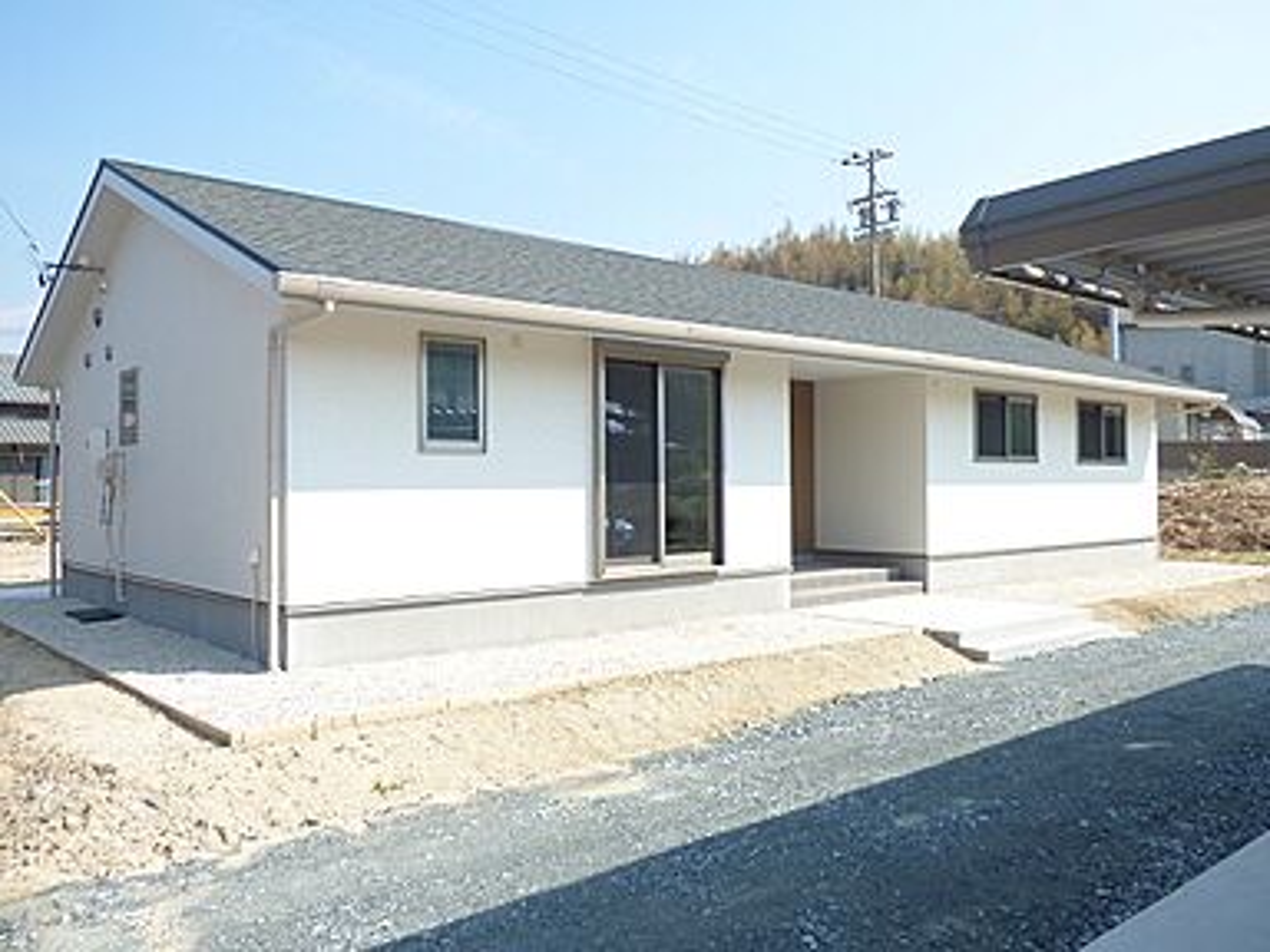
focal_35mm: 28
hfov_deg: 63.4
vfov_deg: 49.7
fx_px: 1027
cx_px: 635
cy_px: 476
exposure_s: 1/800
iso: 100
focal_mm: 5.04
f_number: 3.2
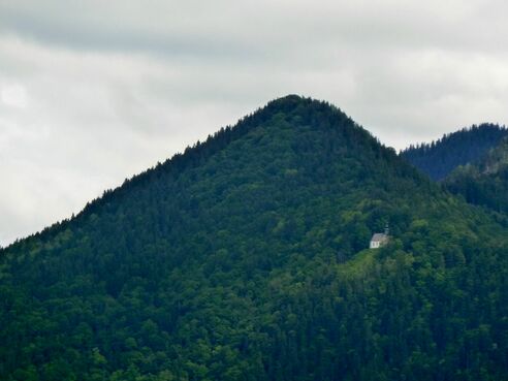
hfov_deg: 5.9
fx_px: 4902
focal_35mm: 334
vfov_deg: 4.5
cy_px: 190
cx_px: 254
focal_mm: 49.2
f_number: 4.9
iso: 250
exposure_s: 1/640
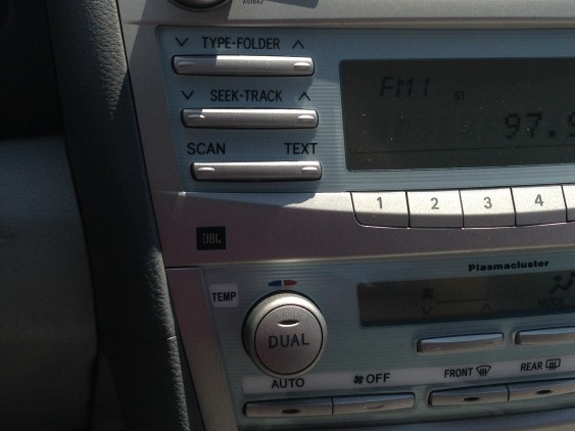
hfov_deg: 31.9
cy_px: 101
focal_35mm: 60
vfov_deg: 24.1
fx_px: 996
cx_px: 385
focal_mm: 4.12
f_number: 2.4
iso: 50
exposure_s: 1/577
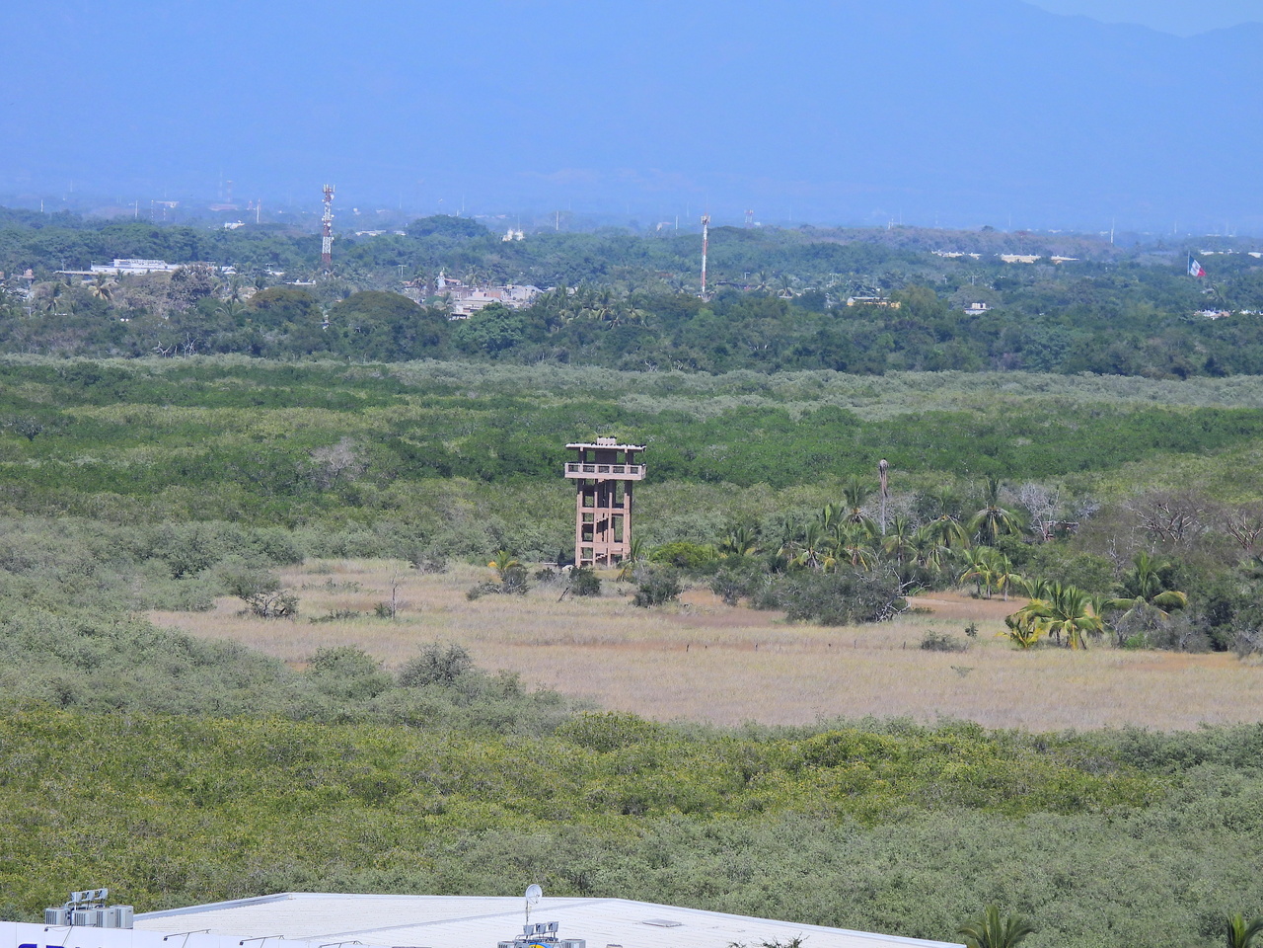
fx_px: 8027
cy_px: 474
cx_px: 632
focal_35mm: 220
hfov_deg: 9.0
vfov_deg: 6.8
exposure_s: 1/1250
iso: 100
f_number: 4.5
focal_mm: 39.3
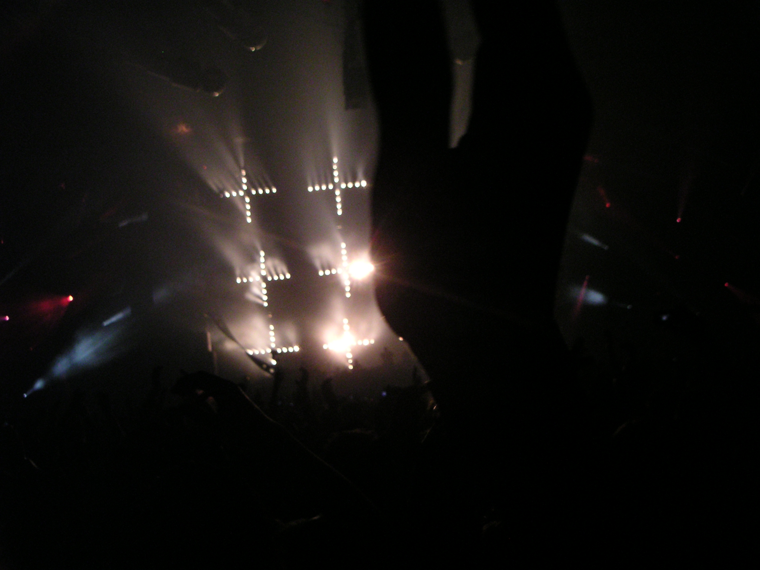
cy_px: 285
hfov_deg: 49.0
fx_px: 834
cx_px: 380
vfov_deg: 37.7
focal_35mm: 38
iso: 200
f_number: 2.8
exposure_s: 1/350
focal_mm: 6
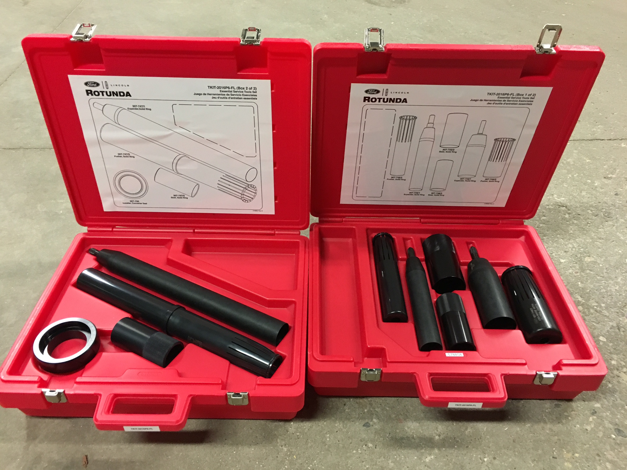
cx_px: 314
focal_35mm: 29
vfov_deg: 48.2
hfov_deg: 61.7
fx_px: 525
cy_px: 235
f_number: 2.2
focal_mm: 4.15
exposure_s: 1/30
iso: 200
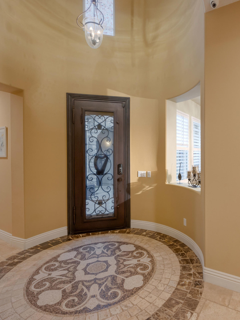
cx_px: 166
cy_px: 156
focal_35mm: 21
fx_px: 194
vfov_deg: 79.0
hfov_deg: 61.4
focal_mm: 14
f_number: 8
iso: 400
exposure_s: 1/1.67
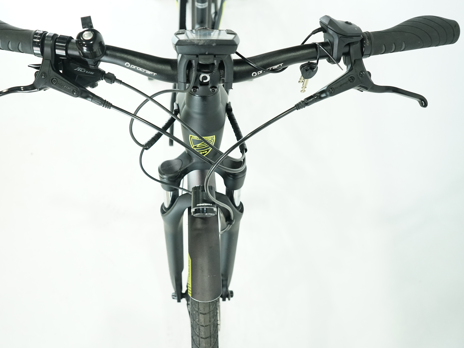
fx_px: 456
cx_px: 204
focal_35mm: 34
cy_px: 175
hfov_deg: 53.8
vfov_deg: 41.8
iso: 3200
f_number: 5
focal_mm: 31
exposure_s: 1/200
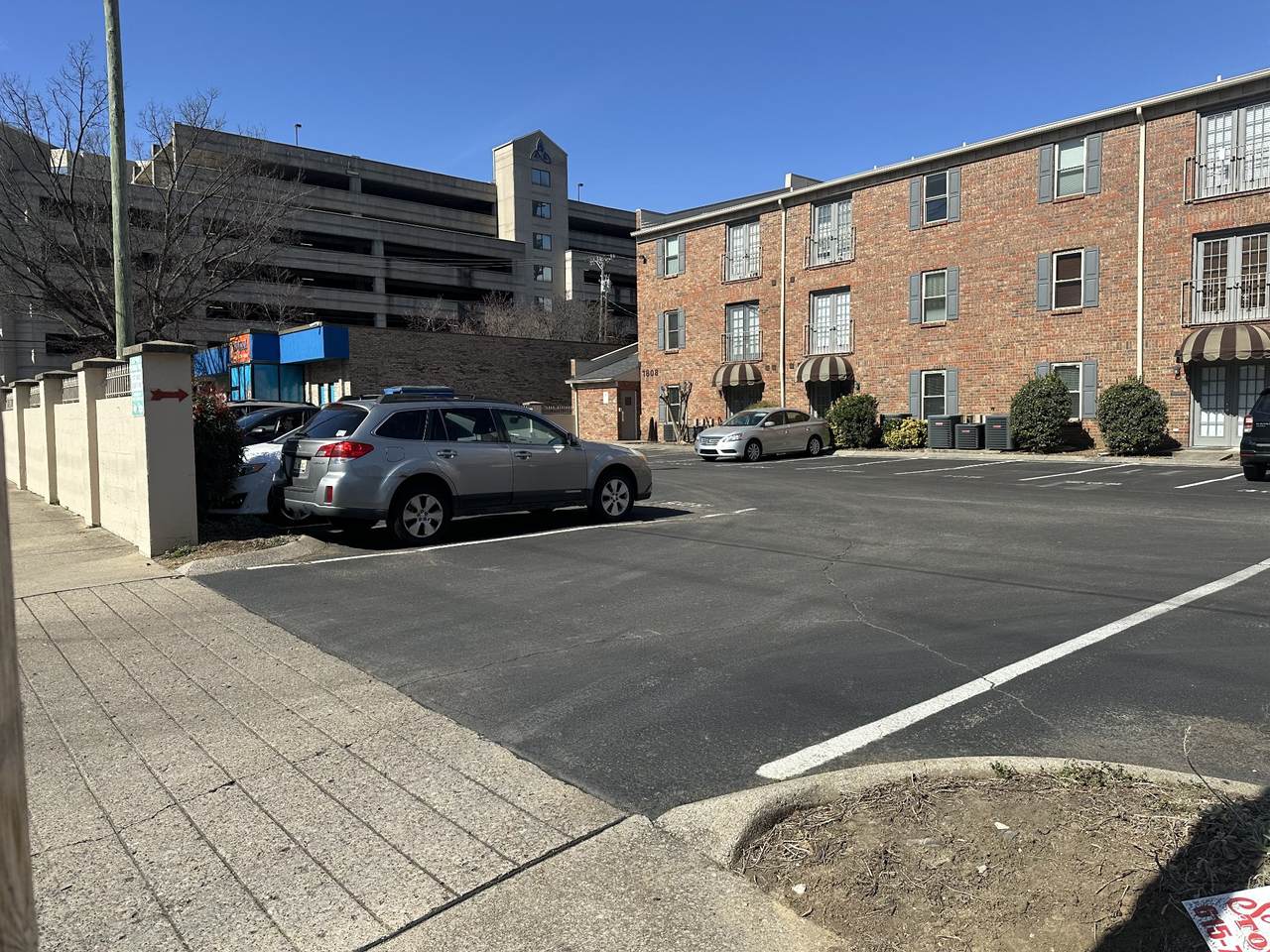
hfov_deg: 71.6
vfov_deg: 56.8
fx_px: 881
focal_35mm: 24
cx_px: 635
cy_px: 476
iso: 80
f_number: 1.78
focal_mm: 6.86
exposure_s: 1/4184
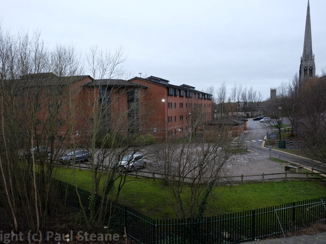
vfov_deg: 45.4
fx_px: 292
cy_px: 124
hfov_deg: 58.2
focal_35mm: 31
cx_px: 147
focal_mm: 18.8
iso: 1600
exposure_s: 1/180
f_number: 8
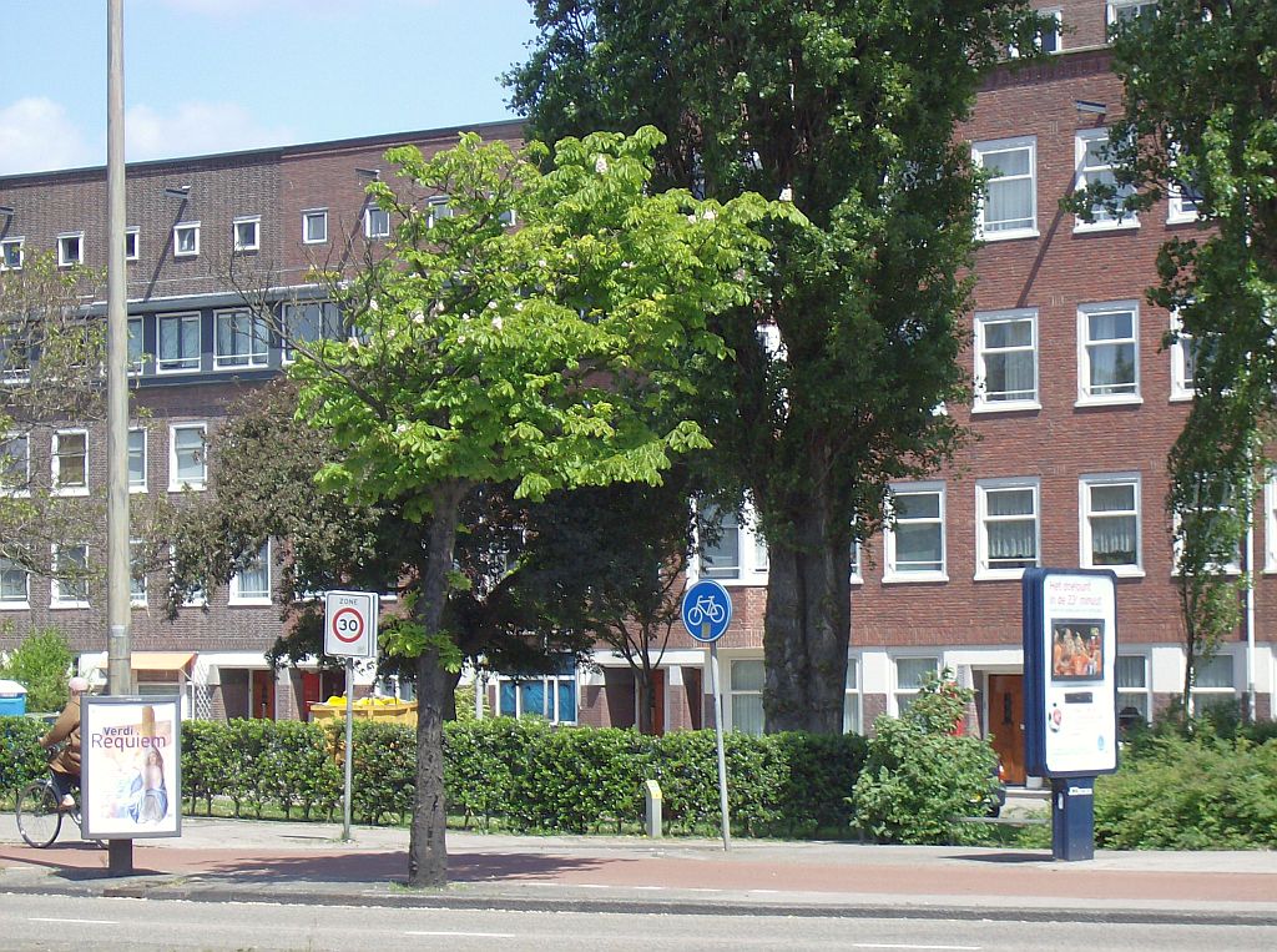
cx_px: 638
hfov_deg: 18.3
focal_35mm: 108
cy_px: 476
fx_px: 3975
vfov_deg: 13.7
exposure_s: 1/437
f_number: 4.8
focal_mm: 18
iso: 100
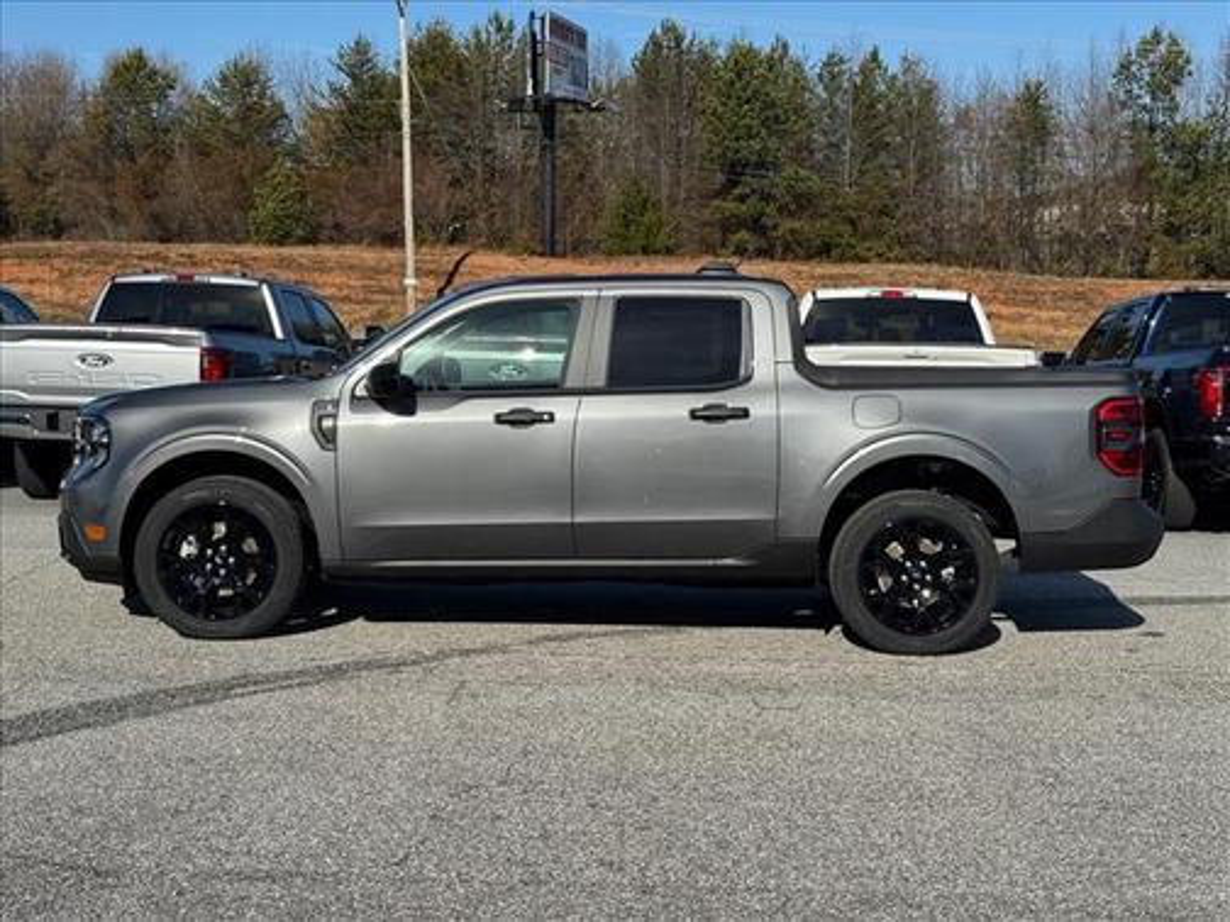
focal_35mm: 48
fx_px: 1706
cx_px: 615
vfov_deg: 30.3
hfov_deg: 39.7
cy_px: 461
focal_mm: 6.76
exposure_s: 1/5848
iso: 64
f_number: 1.78
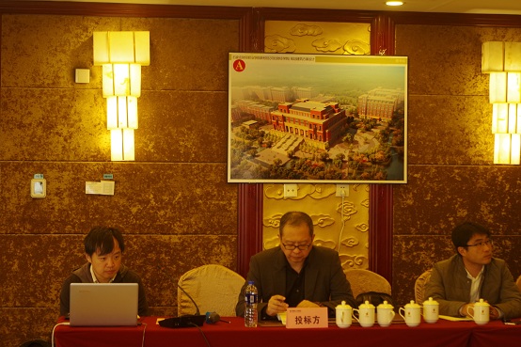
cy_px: 174
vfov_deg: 18.2
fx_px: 1085
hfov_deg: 27.0
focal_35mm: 75
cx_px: 260
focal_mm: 50
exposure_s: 1/13
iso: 400
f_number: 5.6
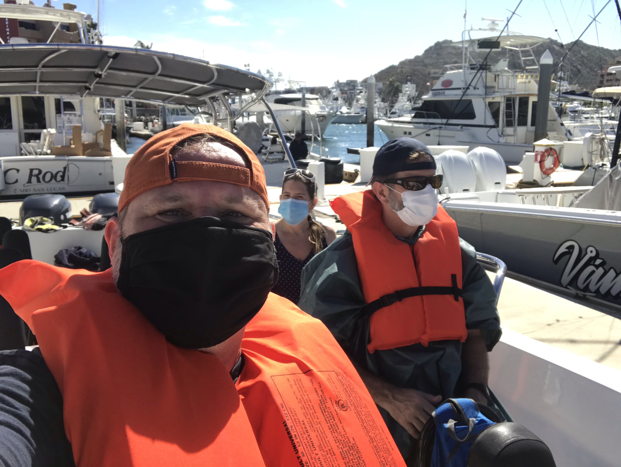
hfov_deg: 56.8
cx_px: 310
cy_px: 234
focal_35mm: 32
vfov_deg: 44.2
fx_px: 574
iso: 25
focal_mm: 2.87
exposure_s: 1/903
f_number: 2.2
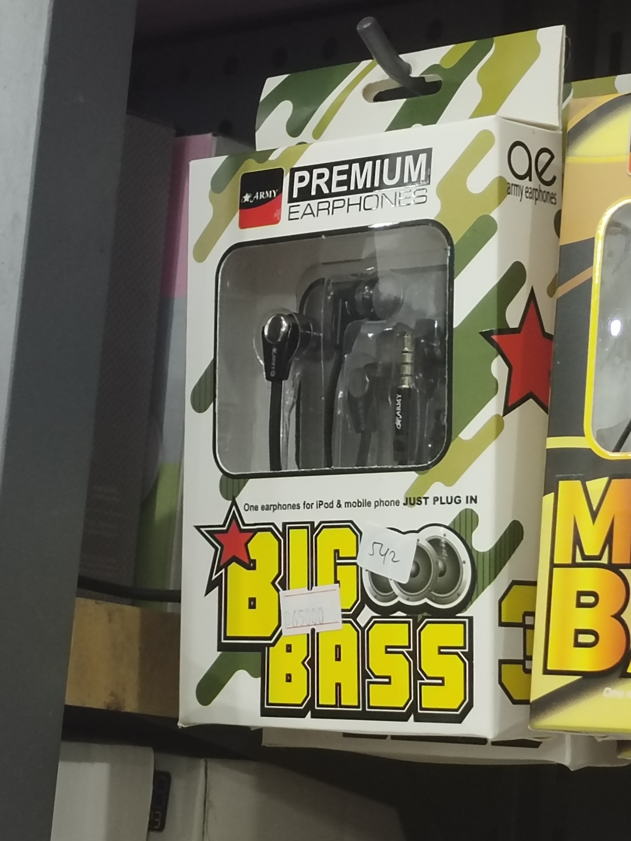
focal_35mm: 107
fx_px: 2601
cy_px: 420
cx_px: 316
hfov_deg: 13.8
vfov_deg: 18.4
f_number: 1.89
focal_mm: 5.42
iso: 417
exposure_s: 1/50
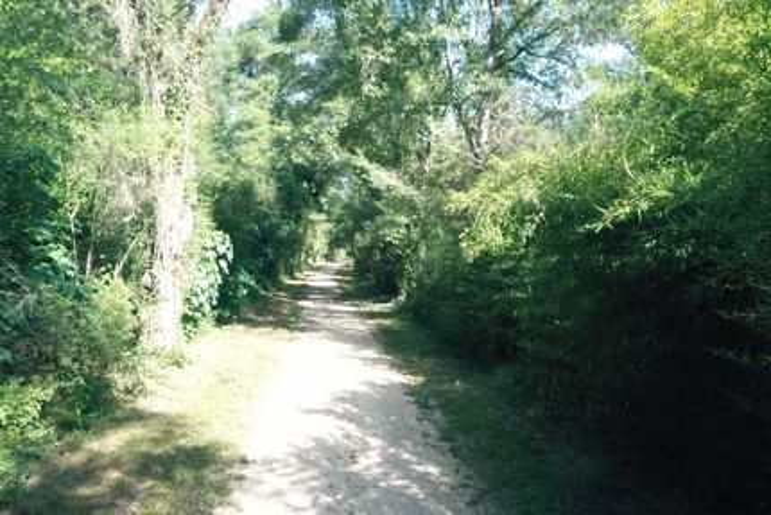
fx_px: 600
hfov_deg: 65.5
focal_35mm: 28
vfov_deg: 46.4
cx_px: 386
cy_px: 258
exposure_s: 1/640
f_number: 11
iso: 6400
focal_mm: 10.26
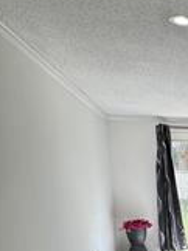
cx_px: 339
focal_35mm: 52
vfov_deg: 34.0
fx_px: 378
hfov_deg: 20.1
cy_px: 243
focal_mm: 2.22
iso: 40
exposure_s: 1/129
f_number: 2.2
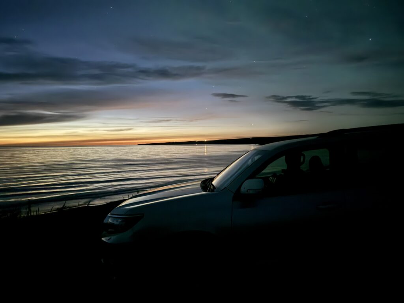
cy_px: 152
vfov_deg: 56.8
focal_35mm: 24
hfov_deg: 71.6
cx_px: 202
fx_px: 280
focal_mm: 6.76
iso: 5000
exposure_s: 1
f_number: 1.78
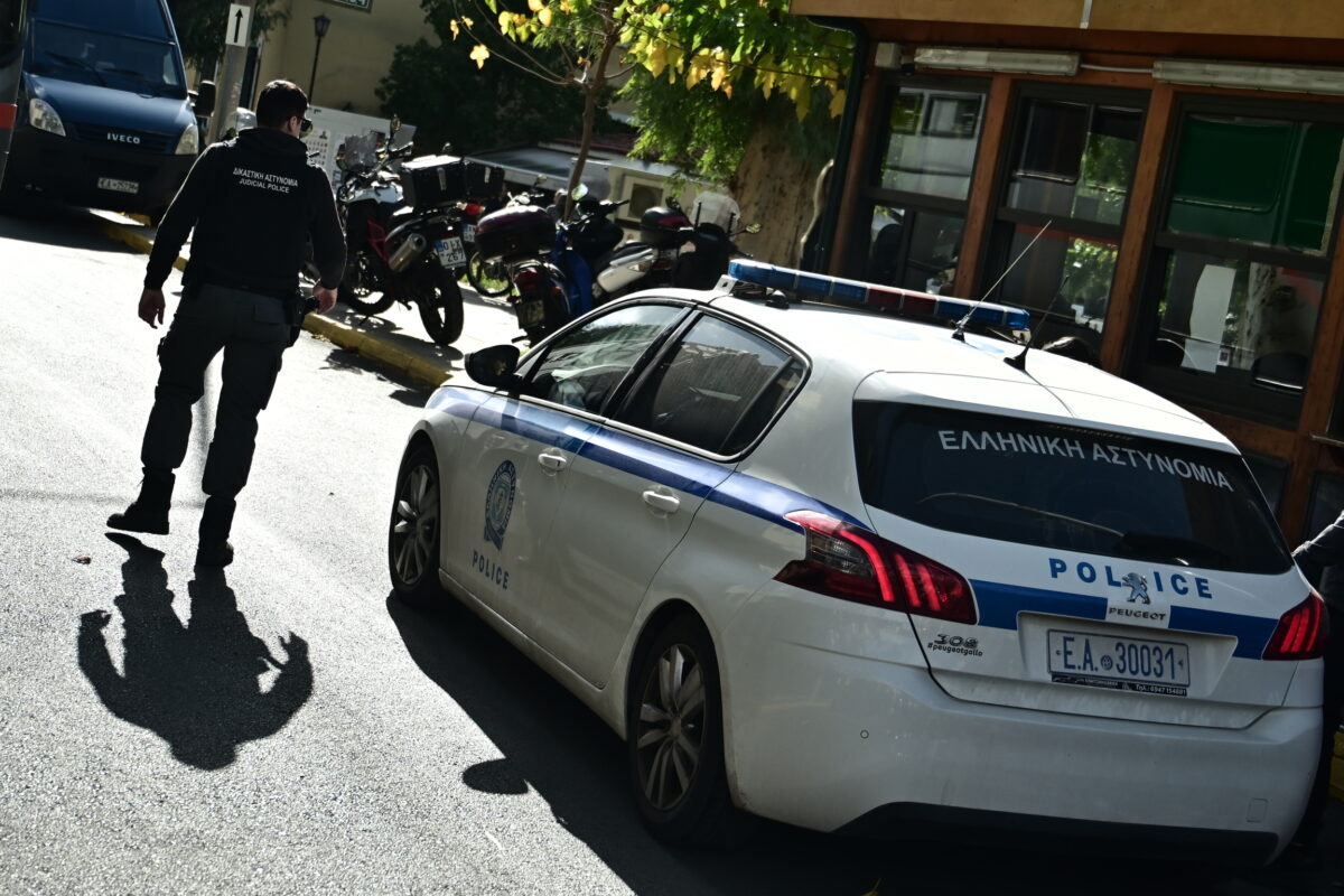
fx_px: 2128
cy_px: 448
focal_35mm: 57
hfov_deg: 35.1
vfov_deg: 23.8
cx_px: 672
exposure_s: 1/1600
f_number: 4
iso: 200
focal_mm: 38
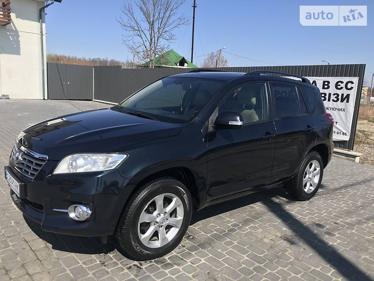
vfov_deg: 49.7
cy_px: 140
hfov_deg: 63.4
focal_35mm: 28
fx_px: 303
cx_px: 187
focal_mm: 4
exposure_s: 1/1742
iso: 20
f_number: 1.8
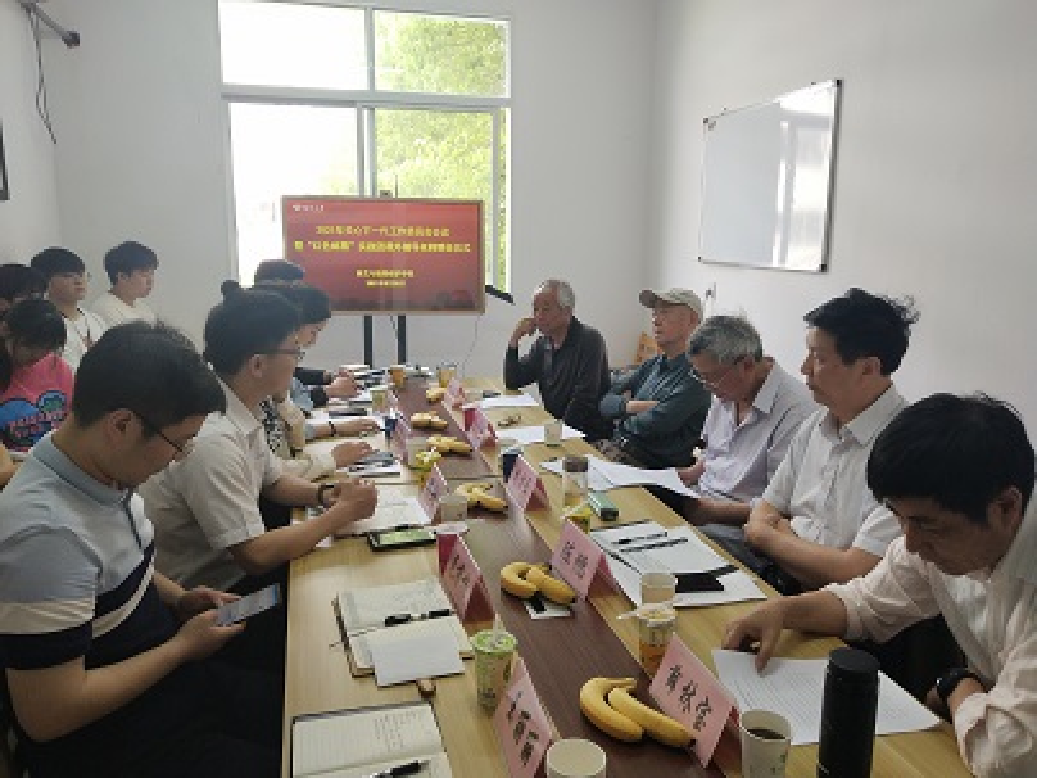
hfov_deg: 60.0
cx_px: 518
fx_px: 899
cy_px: 389
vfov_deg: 46.8
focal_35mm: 30
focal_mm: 3.95
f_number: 1.8
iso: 184
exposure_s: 1/100
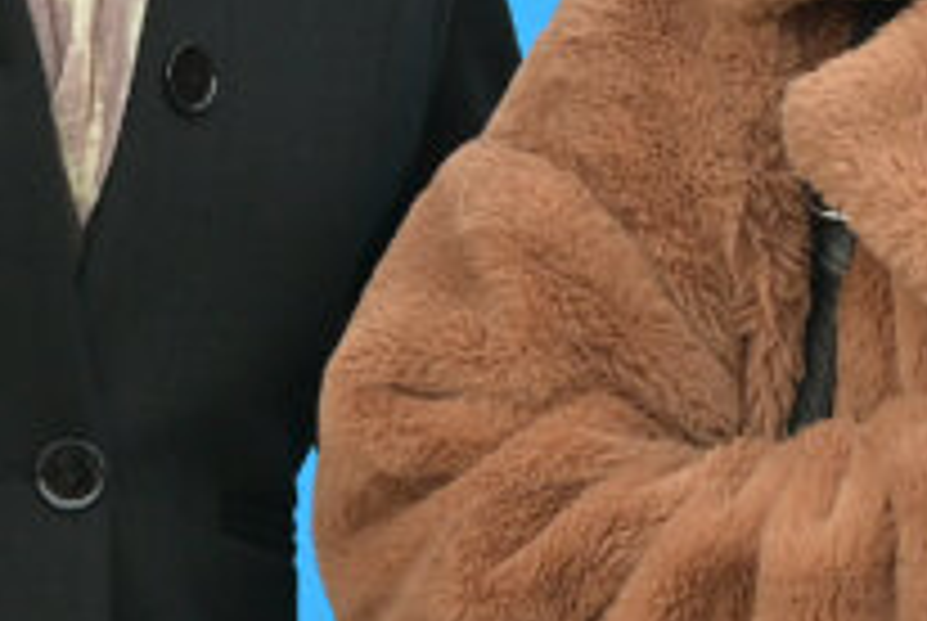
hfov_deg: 4.0
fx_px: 13048
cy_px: -133
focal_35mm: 506
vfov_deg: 2.7
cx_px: 1508
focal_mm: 102
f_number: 7.1
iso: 400
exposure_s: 1/320
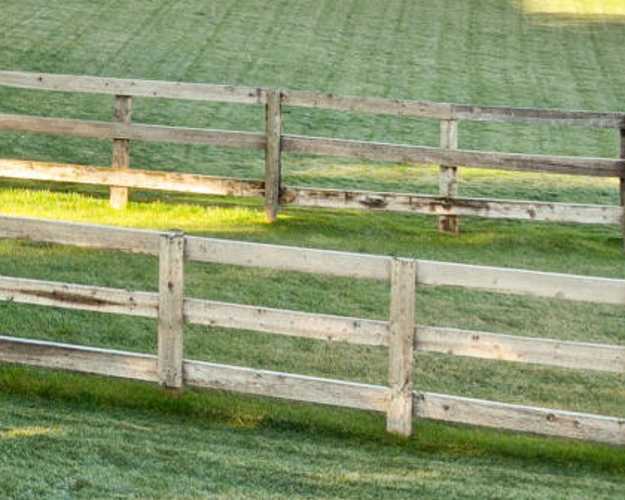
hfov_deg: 15.8
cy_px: -354
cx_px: -253
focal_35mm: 114
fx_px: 2109
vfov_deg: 12.5
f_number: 8
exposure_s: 1/13
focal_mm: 17
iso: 100
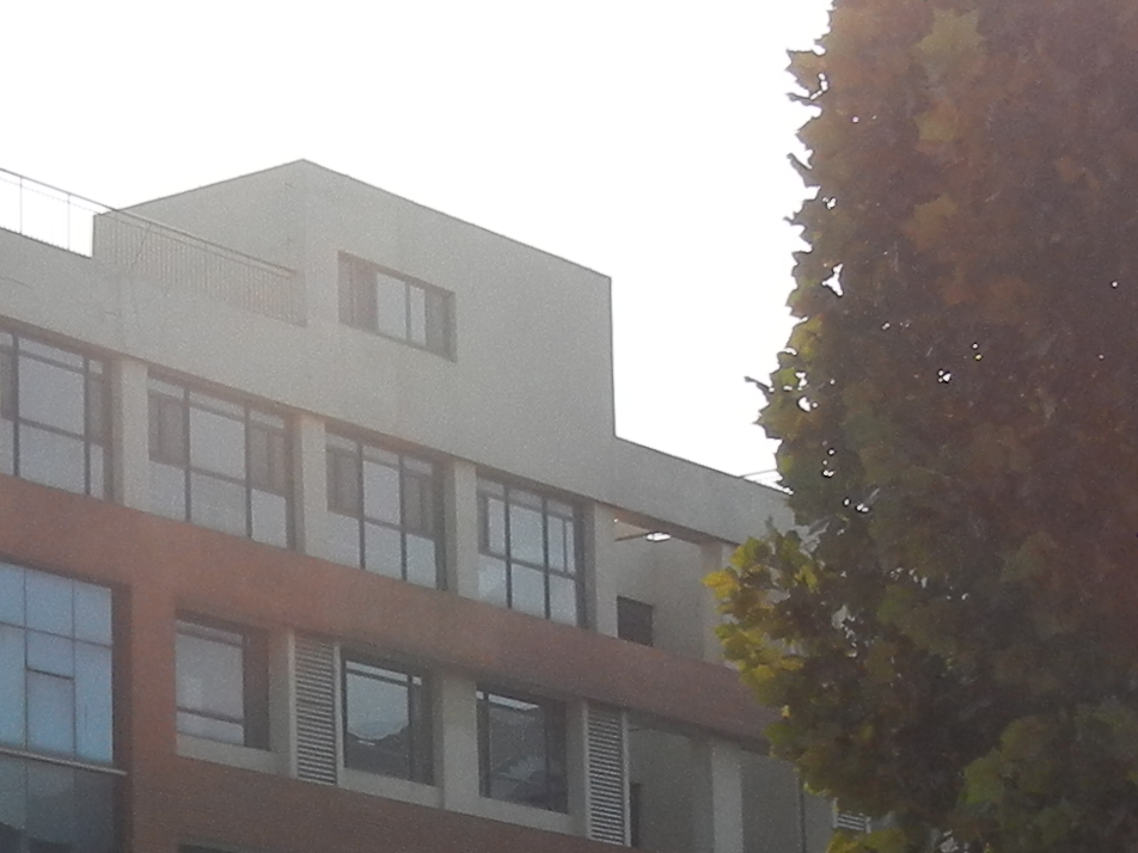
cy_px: 854
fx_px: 4142
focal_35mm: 126
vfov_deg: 11.6
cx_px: -203
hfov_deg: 15.1
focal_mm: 5.4
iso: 160
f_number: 7
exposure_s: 1/534
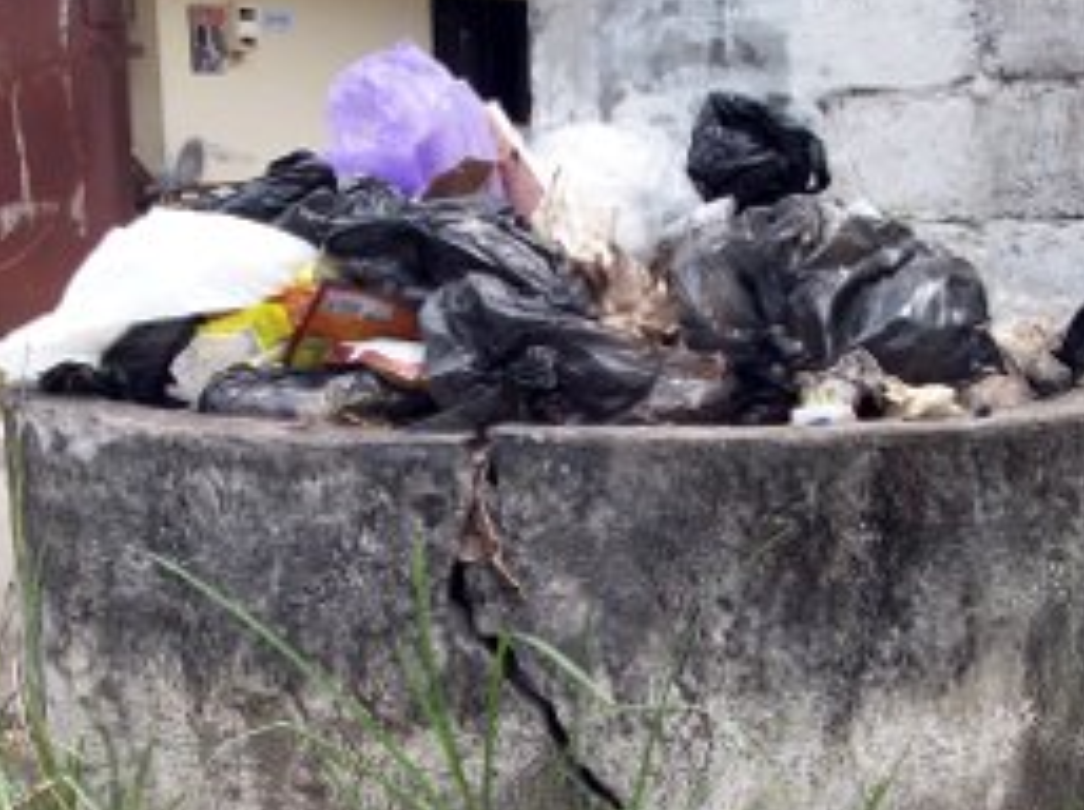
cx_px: 531
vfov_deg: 27.4
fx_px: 1657
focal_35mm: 53
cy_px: 472
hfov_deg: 36.2
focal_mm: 5.7
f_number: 2.8
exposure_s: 1/302
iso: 64
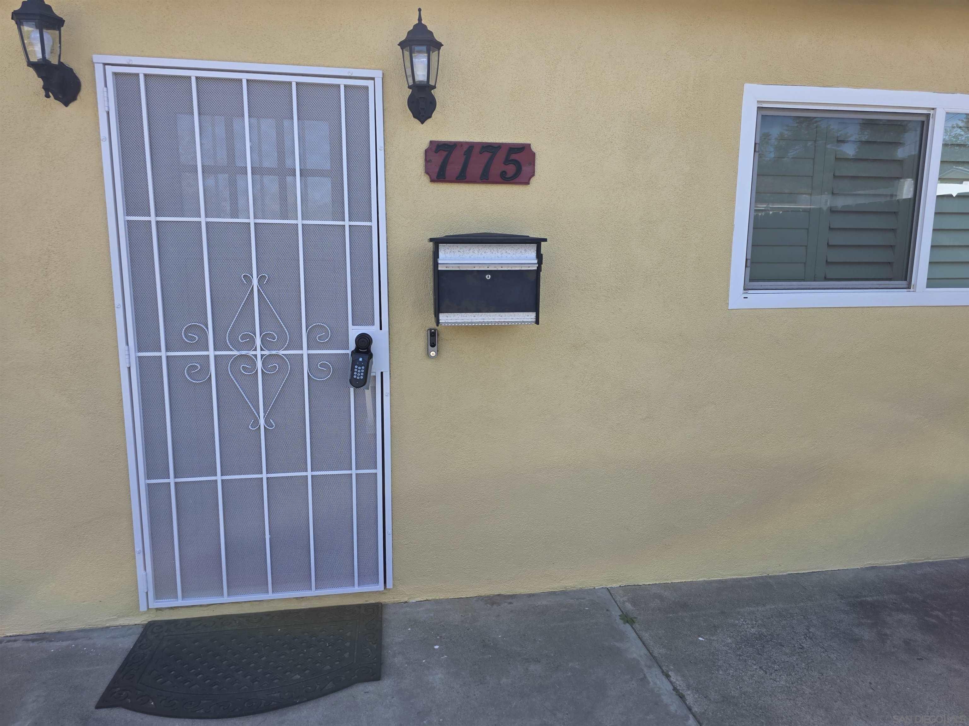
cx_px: 484
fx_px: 644
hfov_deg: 73.9
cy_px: 363
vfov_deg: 58.9
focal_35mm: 23
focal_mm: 6.3
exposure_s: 1/2010
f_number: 1.7
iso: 80
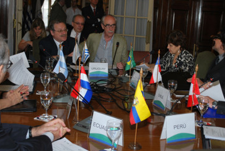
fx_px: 357
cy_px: 78
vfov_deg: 23.9
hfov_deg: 35.0
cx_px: 113
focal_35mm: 57
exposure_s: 1/60
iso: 200
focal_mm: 34
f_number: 5
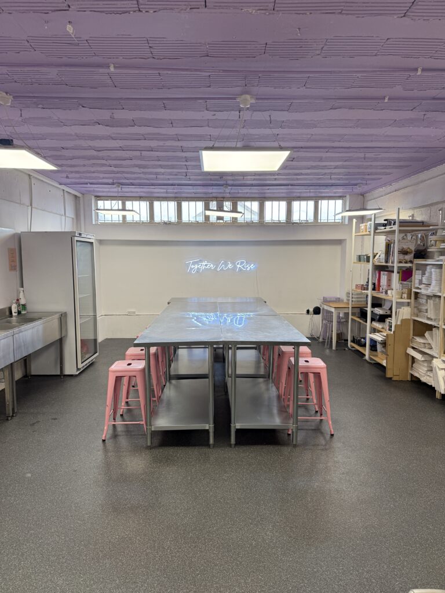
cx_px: 222
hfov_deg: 56.8
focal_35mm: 24
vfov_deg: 71.6
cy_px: 296
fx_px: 411
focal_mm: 6.76
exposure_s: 1/100
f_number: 1.78
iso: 100
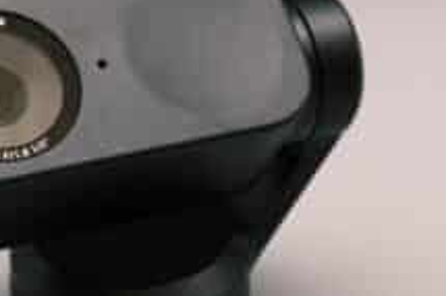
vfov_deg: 10.1
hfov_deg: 14.9
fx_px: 1684
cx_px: 56
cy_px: 161
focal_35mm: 136
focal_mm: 50
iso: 1000
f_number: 8
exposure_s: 1/150
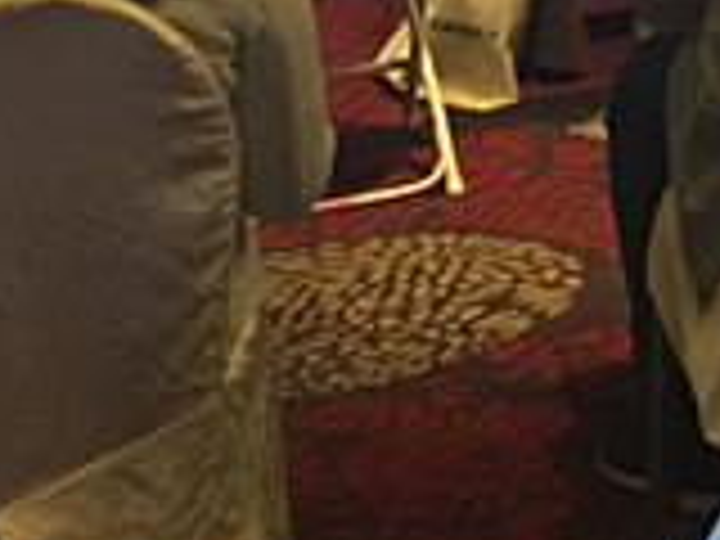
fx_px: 3016
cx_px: 1526
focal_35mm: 145
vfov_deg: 9.7
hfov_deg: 11.9
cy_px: -418
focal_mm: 4.15
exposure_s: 1/17
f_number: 2.2
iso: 125
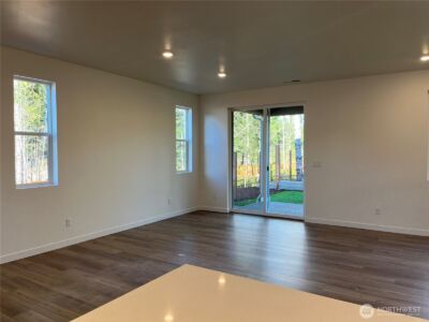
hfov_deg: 67.3
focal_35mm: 26
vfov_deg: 53.1
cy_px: 161
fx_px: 322
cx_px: 214
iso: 64
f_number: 1.6
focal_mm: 5.1
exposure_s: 1/120
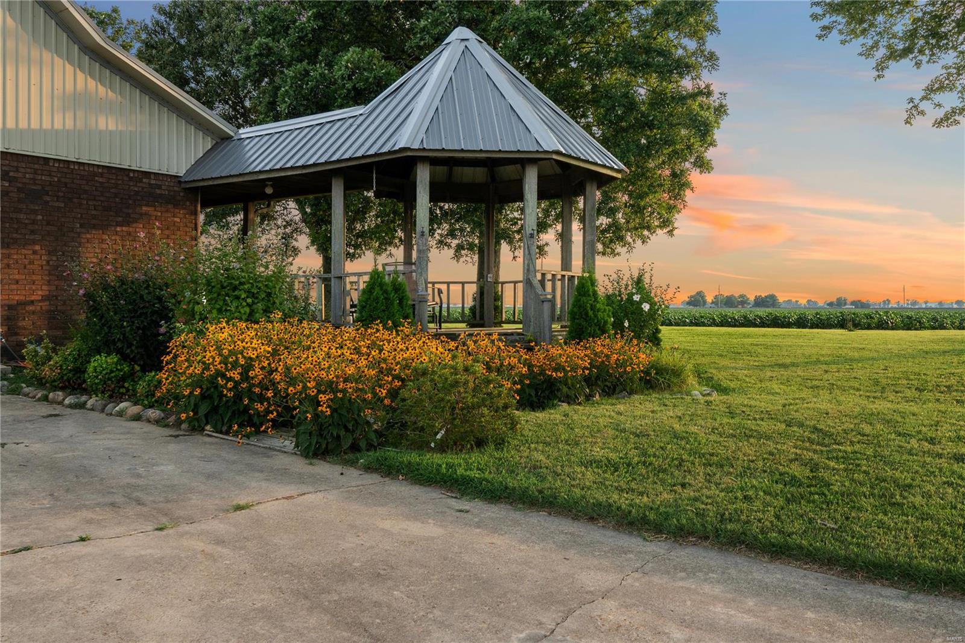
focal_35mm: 30
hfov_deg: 61.9
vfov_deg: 43.6
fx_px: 804
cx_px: 482
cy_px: 322
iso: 400
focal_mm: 20
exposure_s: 1/160
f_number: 8
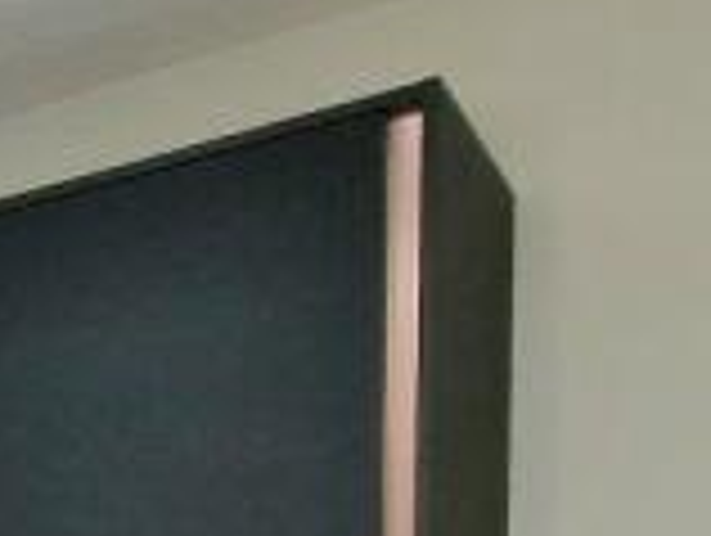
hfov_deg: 14.8
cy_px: 1040
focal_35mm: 84
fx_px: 1728
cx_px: -981
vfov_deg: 14.8
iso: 160
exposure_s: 1/50
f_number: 2.2
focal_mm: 2.2
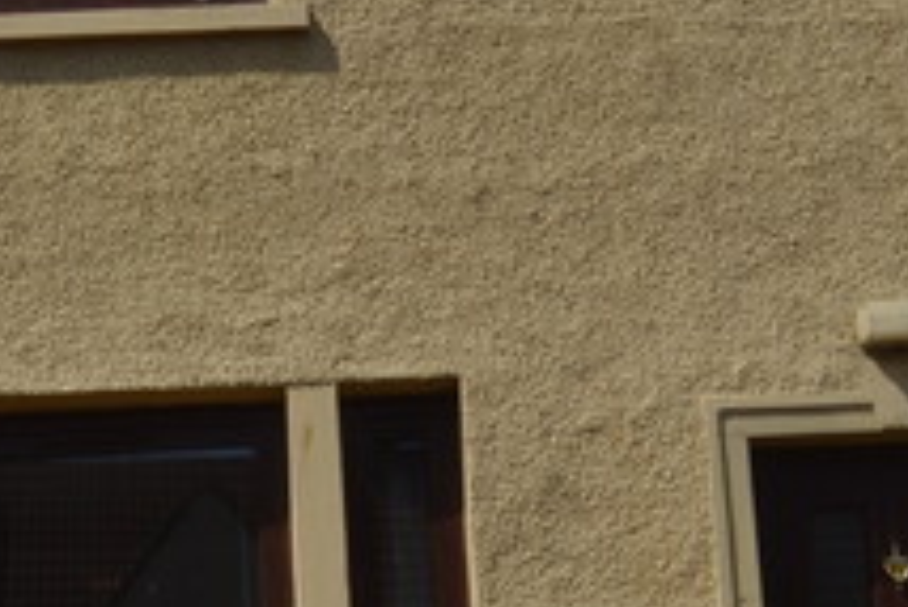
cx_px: 272
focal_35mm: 93
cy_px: 452
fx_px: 2357
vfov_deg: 14.6
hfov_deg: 21.7
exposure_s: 1/200
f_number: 11
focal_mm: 13
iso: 100
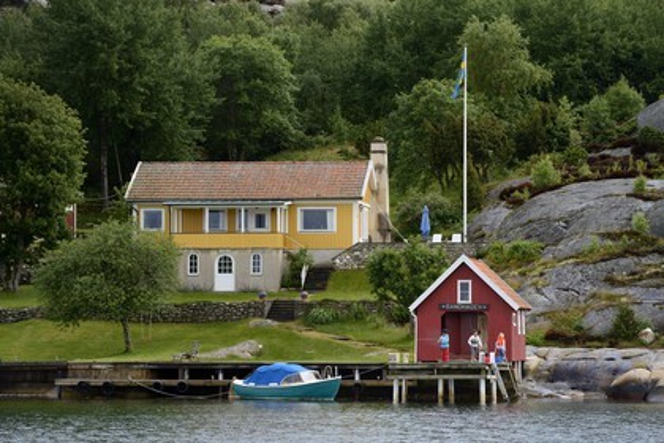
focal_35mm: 145
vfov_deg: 9.5
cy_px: 222
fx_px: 2674
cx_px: 332
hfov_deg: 14.2
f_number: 4.5
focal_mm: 145
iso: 200
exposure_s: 1/500
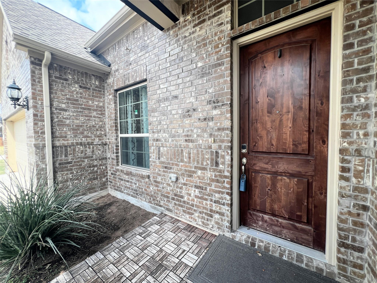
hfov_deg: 106.2
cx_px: 188
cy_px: 142
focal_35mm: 13
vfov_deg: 89.9
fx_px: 142
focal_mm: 1.57
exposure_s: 1/184
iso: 32
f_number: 1.8
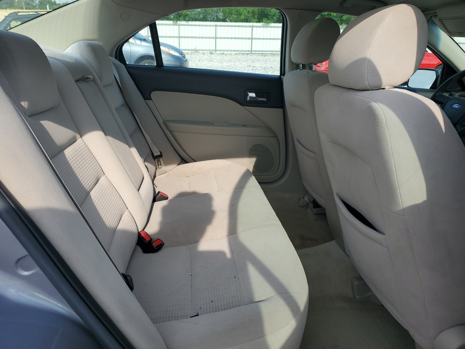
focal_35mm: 26
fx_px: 349
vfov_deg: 53.1
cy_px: 174
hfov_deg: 67.3
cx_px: 232
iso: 50
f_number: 1.5
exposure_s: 1/1250
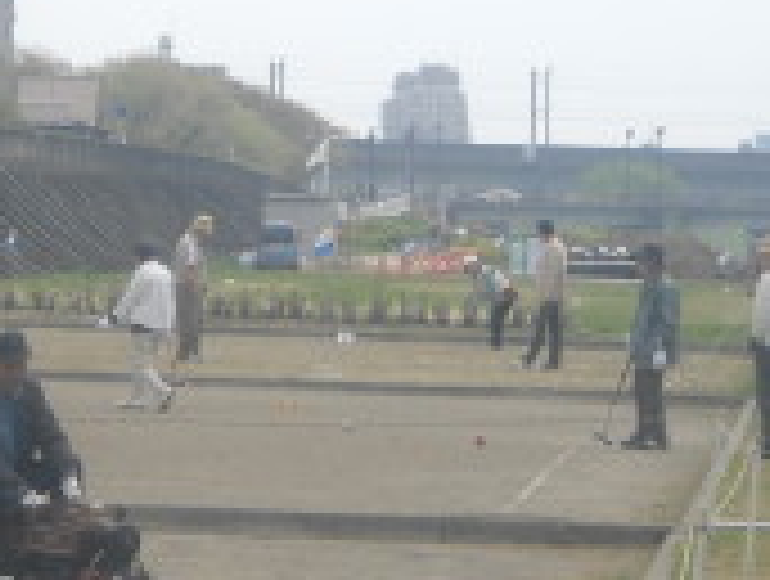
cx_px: -234
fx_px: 5617
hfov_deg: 7.7
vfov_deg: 5.9
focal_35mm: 252
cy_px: 526
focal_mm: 14.9
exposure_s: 1/337
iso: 64
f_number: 4.8
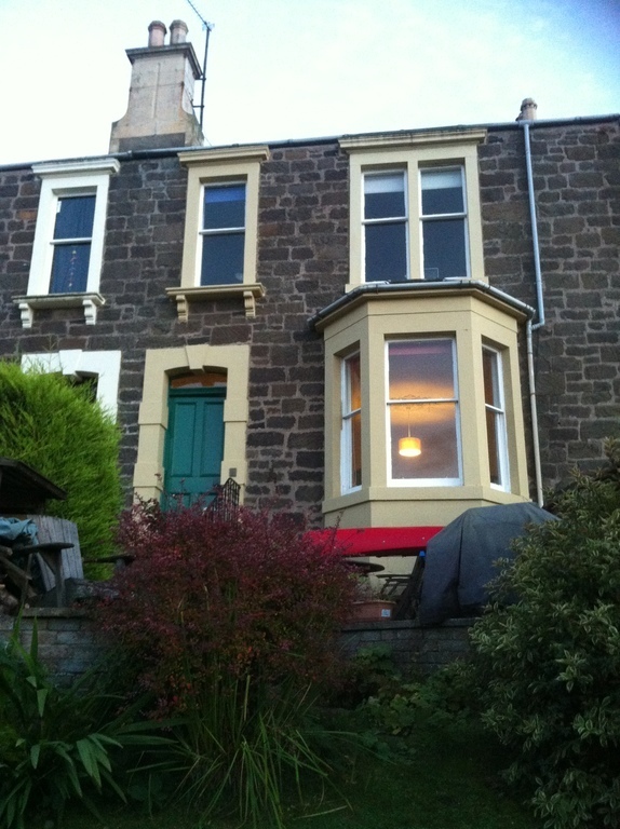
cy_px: 414
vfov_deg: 52.7
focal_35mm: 35
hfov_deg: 40.6
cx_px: 310
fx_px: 838
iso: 400
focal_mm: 3.85
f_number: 2.8
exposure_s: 1/15
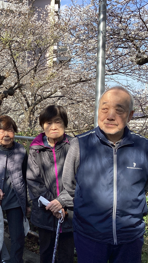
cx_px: -13
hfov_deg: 24.3
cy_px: 132
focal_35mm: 46
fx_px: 321
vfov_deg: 44.6
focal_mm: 3.3
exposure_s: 1/652
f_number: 2.4
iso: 25
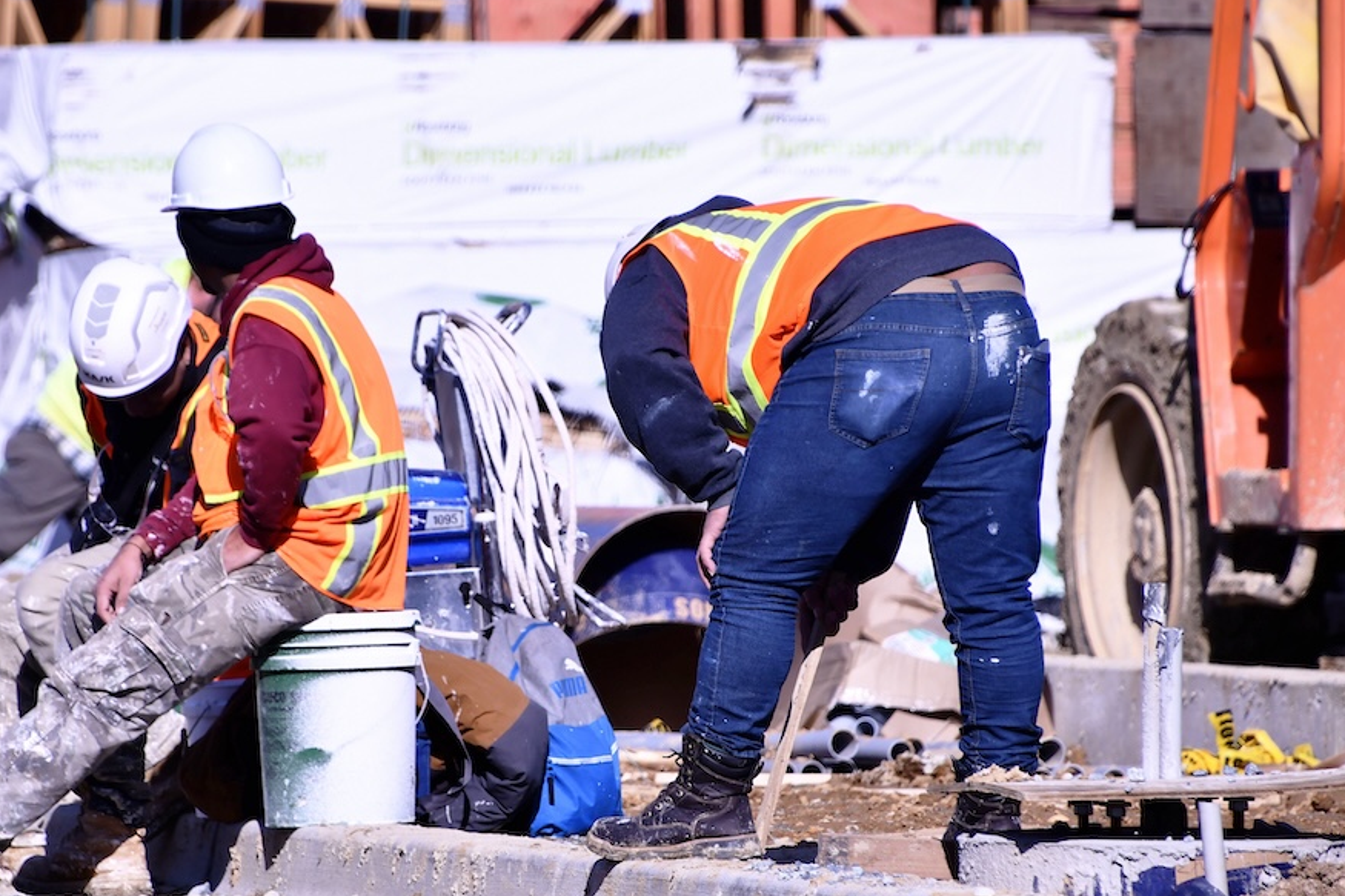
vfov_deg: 2.2
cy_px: 533
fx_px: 23046
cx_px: 552
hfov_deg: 3.3
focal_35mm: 617
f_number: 8
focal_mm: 300
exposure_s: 1/500
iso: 100
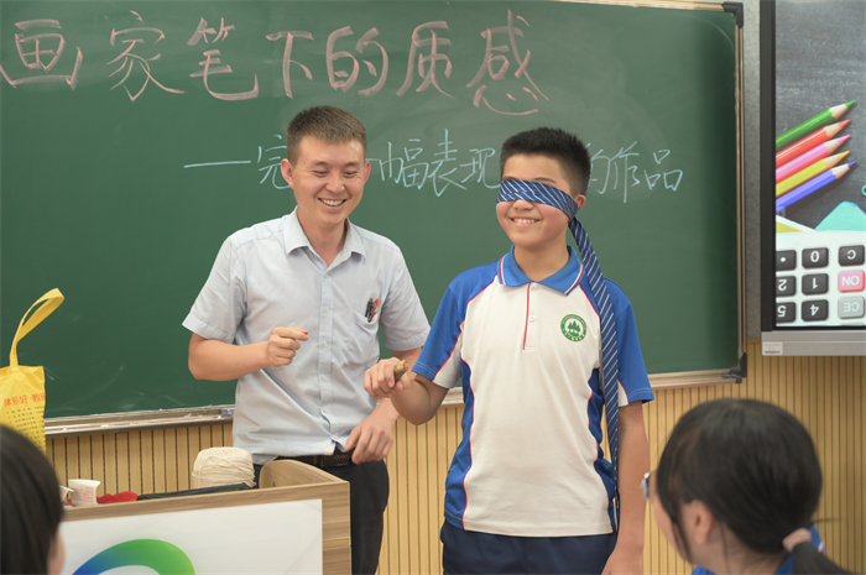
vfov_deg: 25.5
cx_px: 433
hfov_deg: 37.6
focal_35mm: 53
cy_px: 288
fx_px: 1273
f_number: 4
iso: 640
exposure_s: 1/125
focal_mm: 53
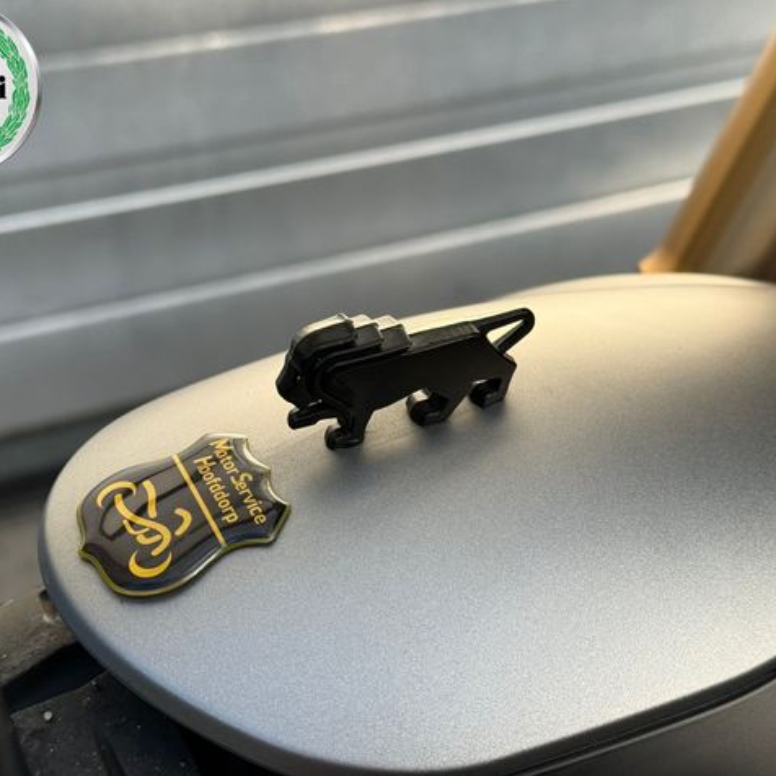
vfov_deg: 30.0
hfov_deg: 30.0
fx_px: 1446
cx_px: 388
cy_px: 386
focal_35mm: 57
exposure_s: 1/1307
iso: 64
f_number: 1.78
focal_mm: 6.76
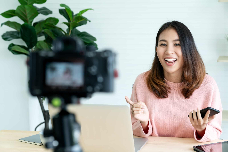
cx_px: 114
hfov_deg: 23.9
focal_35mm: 85
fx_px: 538
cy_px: 76
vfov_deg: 16.1
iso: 500
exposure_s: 1/160
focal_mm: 85
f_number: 5
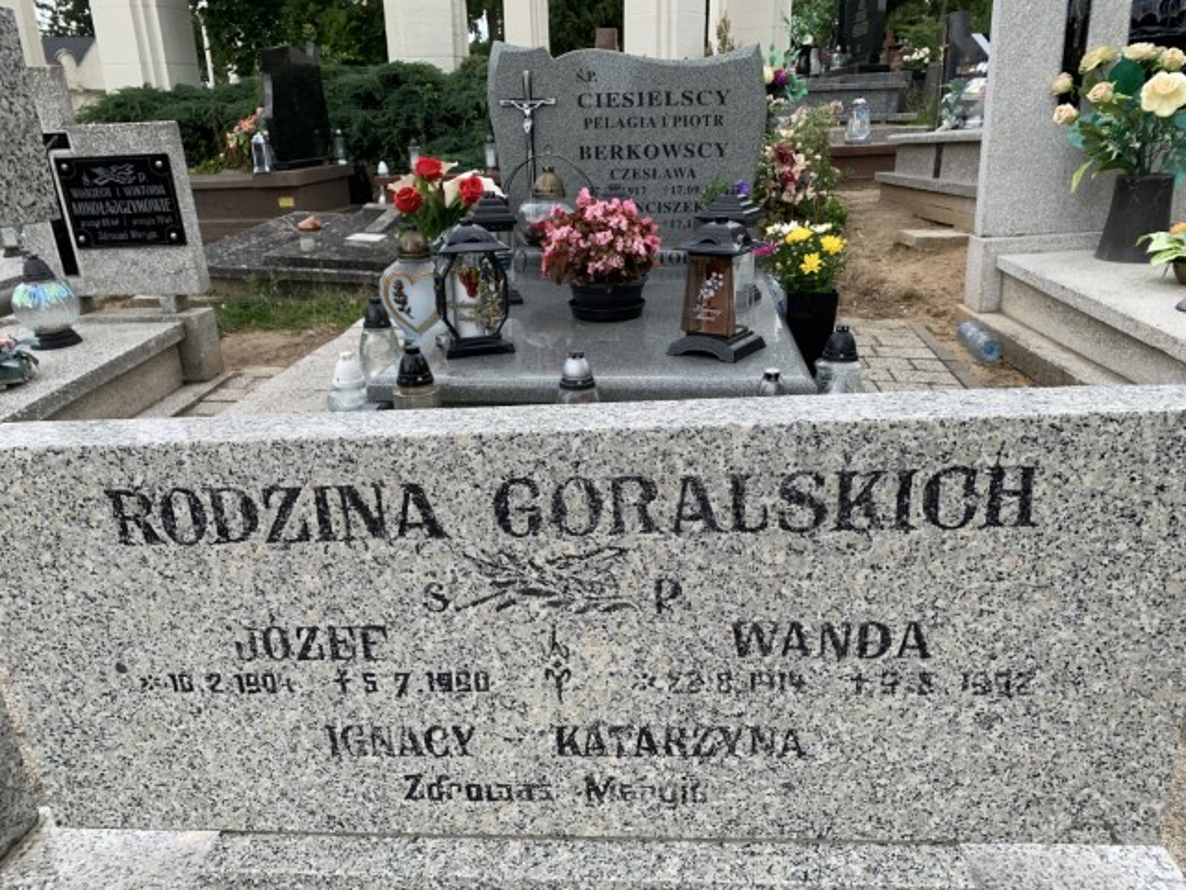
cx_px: 593
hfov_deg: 67.3
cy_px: 445
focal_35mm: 26
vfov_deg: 53.1
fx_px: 891
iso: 25
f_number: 1.8
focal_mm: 4.25
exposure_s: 1/796
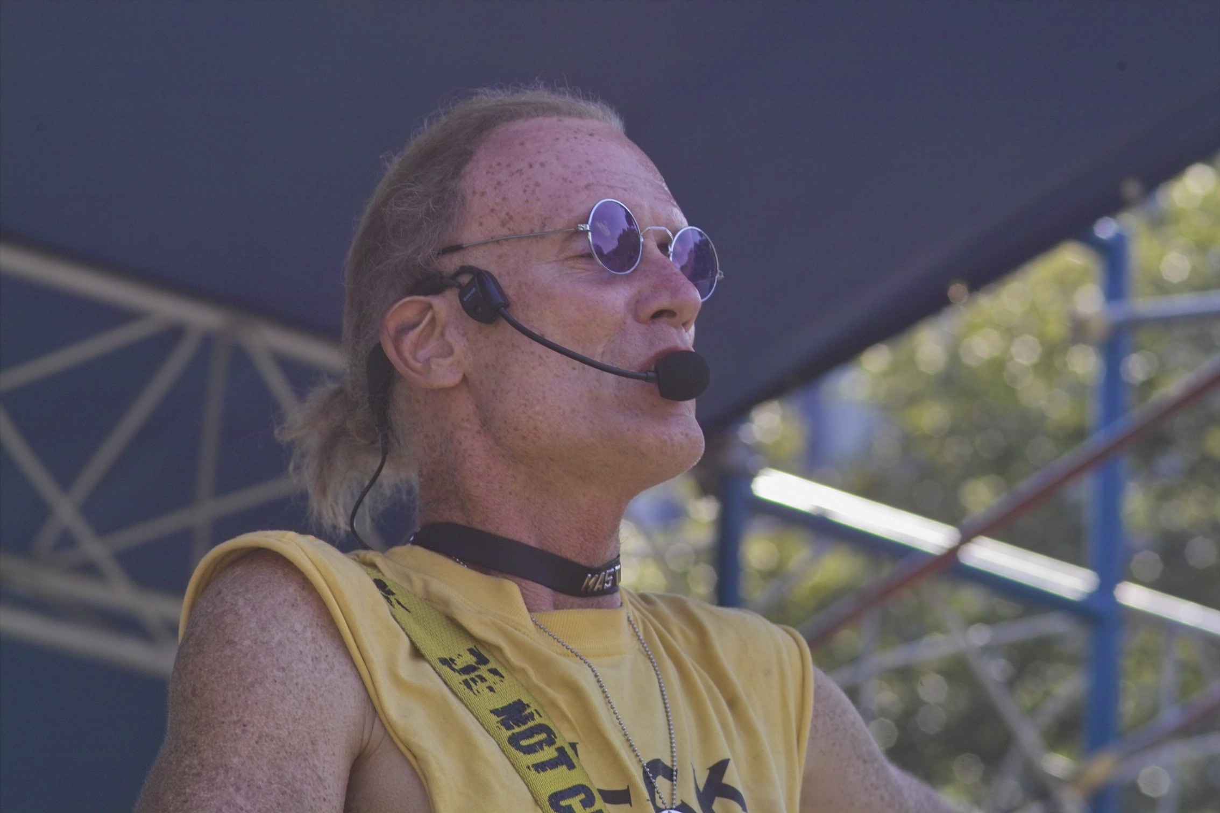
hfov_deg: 11.5
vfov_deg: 7.7
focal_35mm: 179
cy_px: 406
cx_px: 610
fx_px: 6066
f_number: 4.5
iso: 200
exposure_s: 1/250
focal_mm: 105
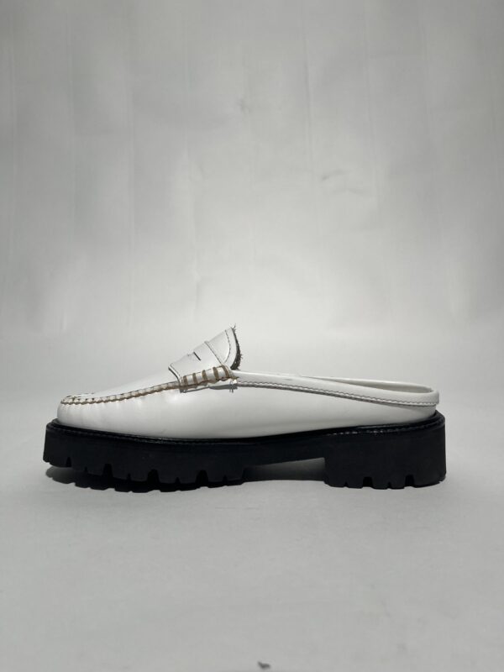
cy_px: 336
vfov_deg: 67.3
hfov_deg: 53.1
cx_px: 252
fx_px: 505
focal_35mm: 26
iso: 50
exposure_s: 1/732
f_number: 1.6
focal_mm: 5.1
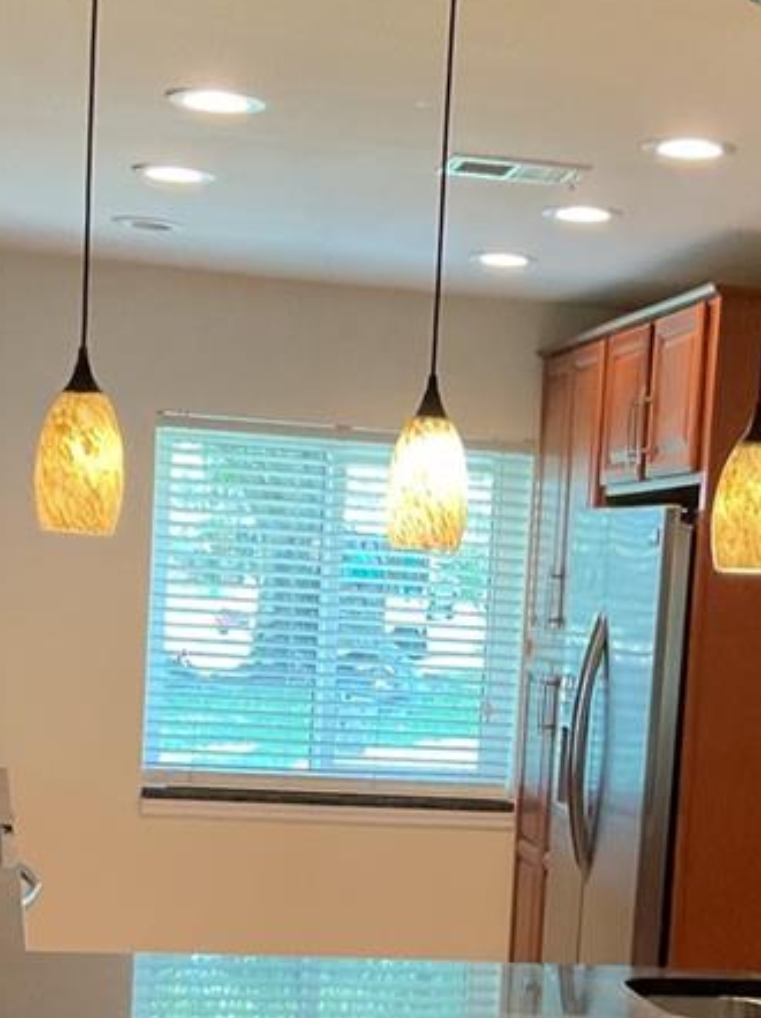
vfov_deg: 24.2
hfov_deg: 18.6
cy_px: 870
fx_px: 2319
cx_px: 473
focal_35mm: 79
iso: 250
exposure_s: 1/60
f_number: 1.8
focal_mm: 3
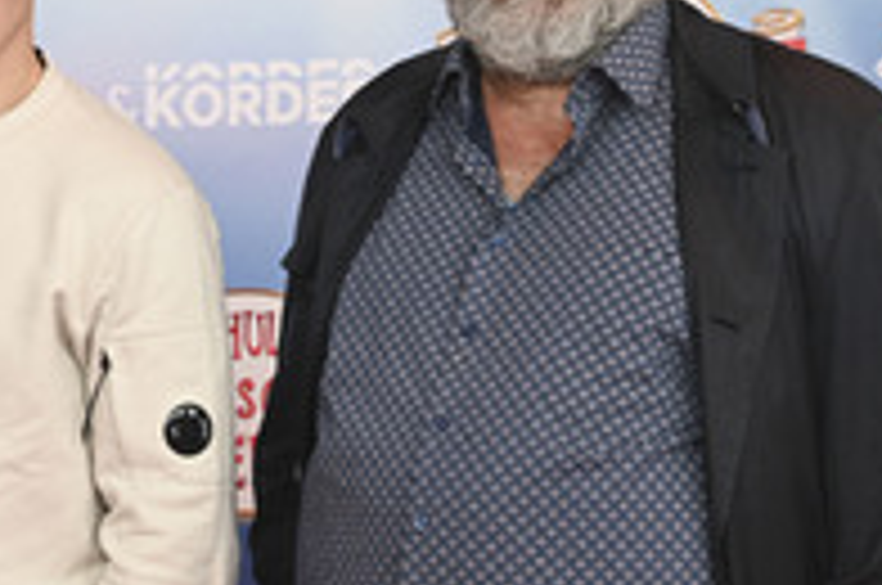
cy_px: 338
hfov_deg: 14.9
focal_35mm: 136
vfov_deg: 10.0
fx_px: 3327
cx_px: 20
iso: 1000
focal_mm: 59
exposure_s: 1/125
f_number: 8
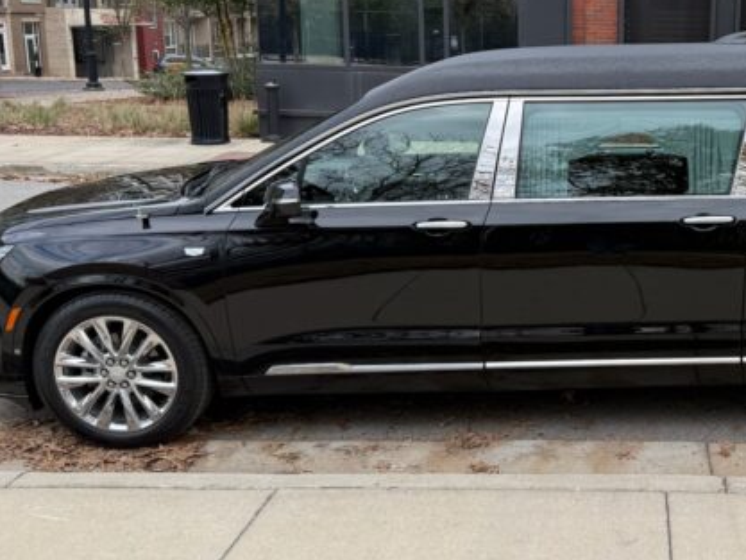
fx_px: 992
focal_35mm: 46
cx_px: 615
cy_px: 240
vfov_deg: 31.5
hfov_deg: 39.3
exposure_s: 1/528
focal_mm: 6.76
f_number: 1.78
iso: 80
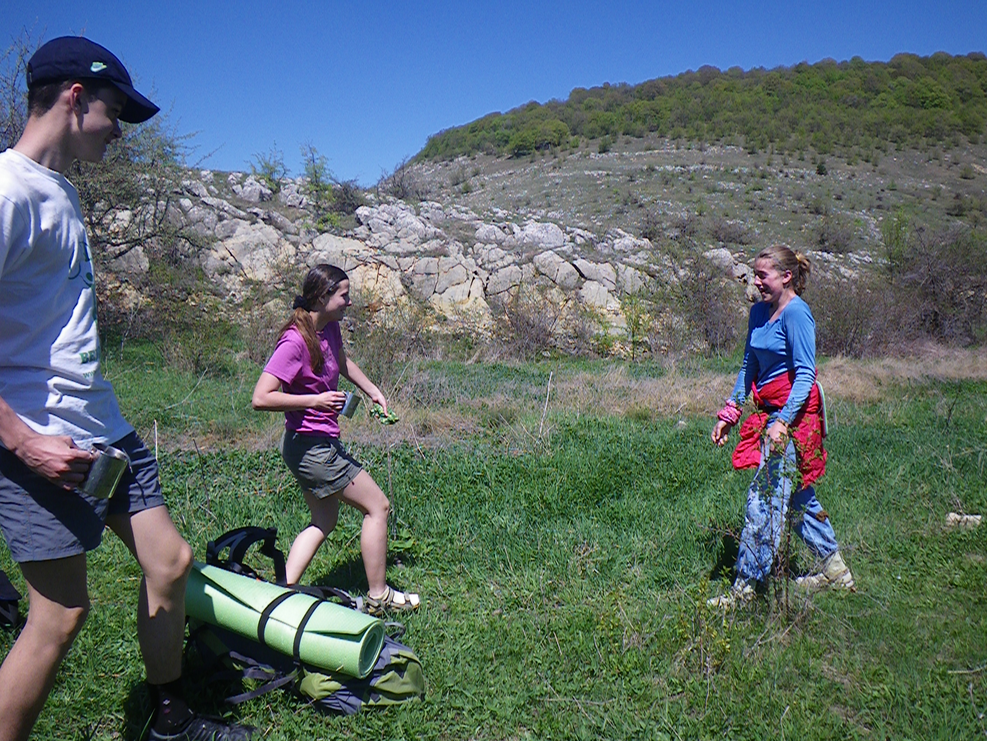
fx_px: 798
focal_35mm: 28
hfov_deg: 63.4
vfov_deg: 49.7
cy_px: 370
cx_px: 494
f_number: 4.2
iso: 50
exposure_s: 1/400
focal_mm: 5
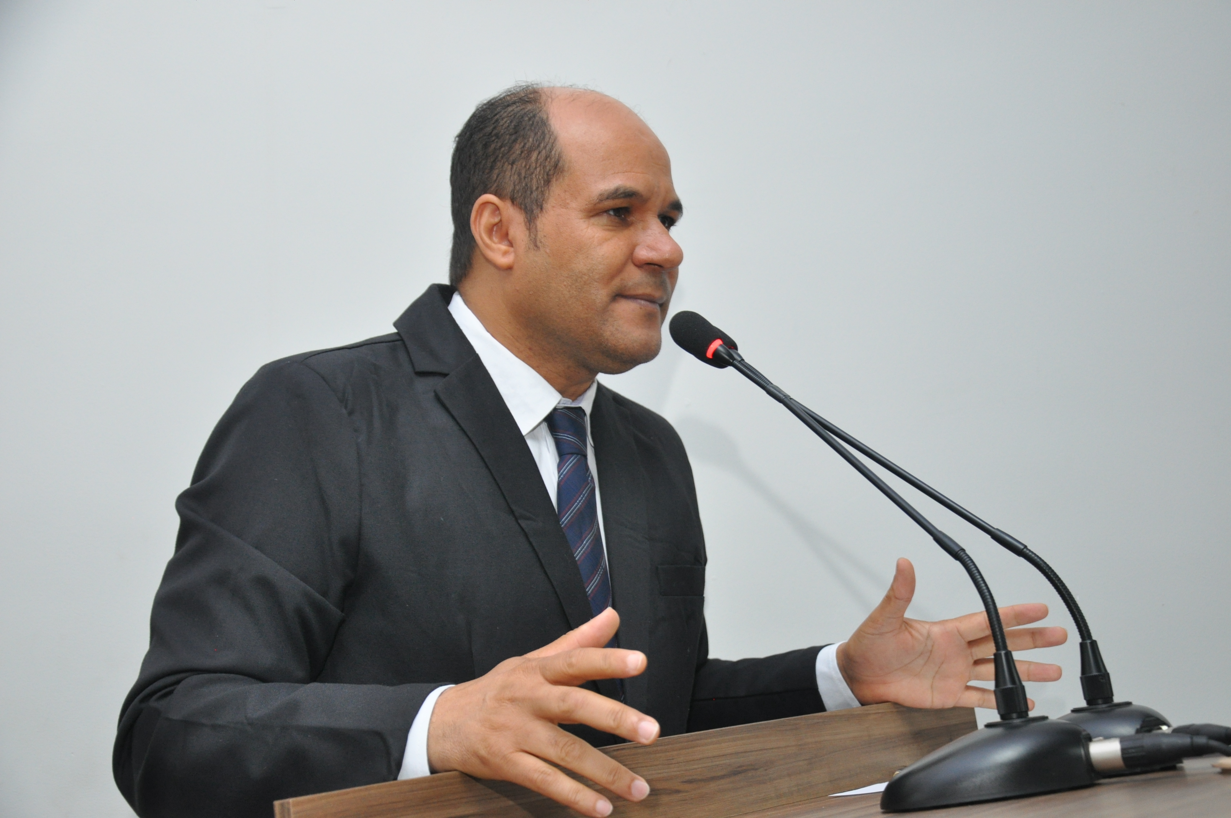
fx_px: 2049
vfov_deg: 22.6
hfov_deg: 33.4
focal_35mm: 60
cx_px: 616
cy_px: 409
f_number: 5.6
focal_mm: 40
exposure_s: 1/60
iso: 800
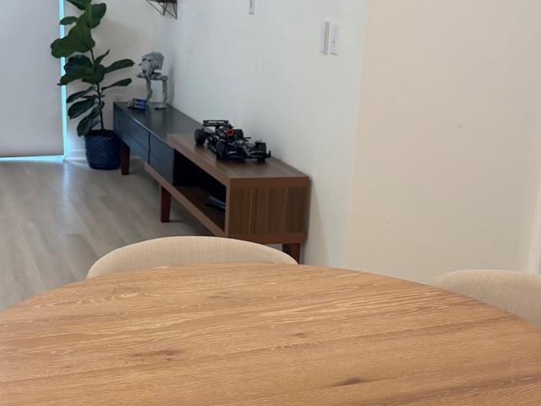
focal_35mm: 59
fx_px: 922
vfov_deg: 24.7
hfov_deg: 32.7
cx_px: 249
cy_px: 260
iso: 160
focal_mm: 6.76
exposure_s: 1/120
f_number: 1.78
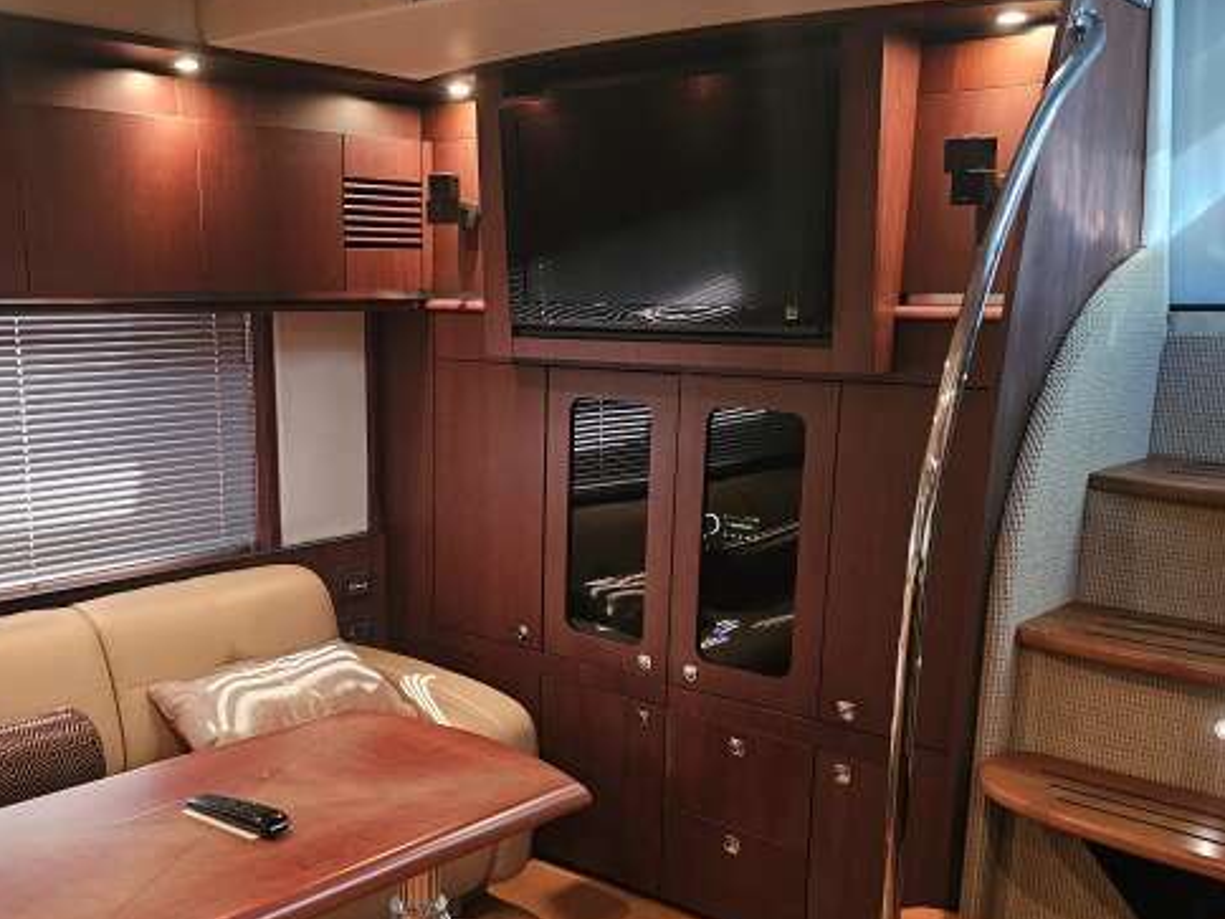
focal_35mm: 38
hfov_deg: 48.5
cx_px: 458
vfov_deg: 37.4
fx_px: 1345
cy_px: 605
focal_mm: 6.3
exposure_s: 1/24
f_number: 1.7
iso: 640
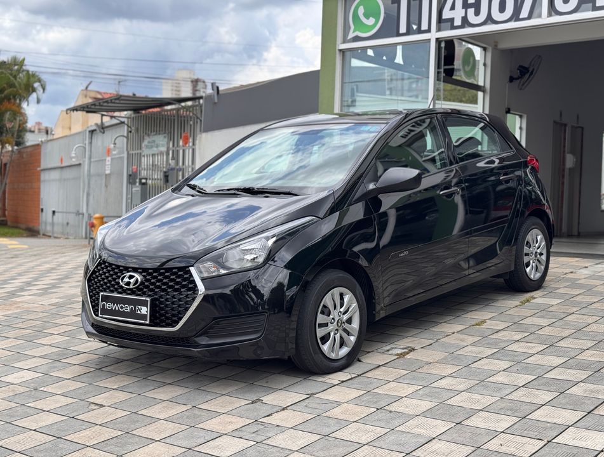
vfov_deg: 30.4
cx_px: 302
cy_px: 228
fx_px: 840
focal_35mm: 48
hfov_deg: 39.5
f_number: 1.78
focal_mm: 6.76
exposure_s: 1/1637
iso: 64
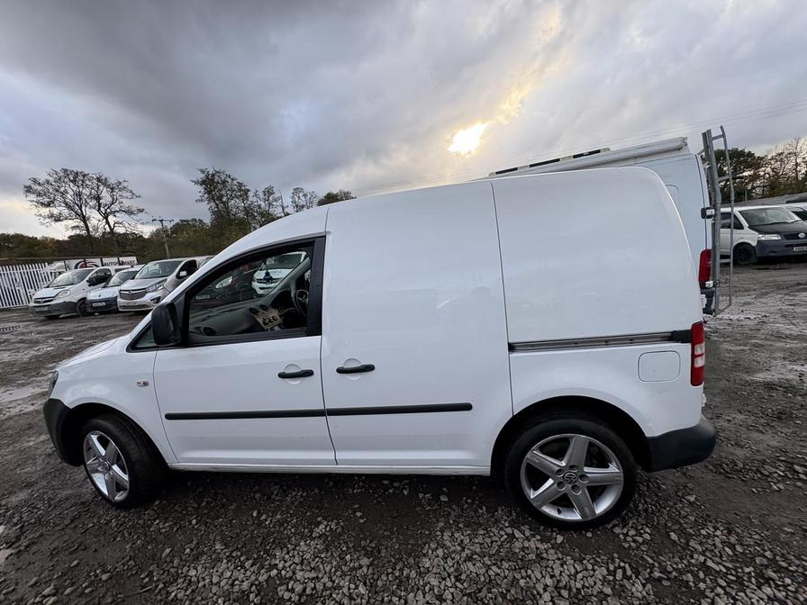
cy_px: 302
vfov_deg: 85.7
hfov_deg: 102.1
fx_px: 326
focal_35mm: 14
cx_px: 404
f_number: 2.2
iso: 40
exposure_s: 1/173
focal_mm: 2.22
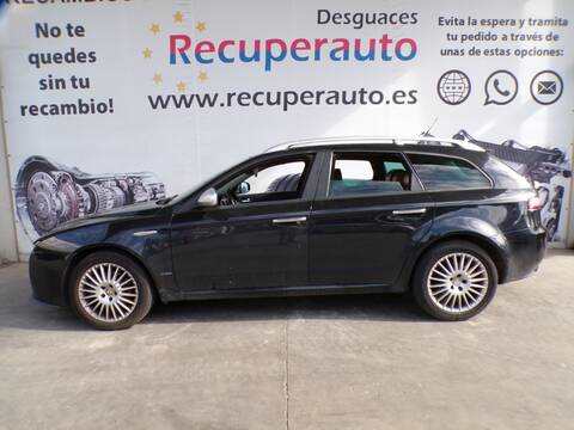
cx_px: 287
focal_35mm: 24
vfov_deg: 56.8
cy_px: 215
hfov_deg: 71.6
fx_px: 398
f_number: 5.8
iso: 100
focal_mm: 4.3
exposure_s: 1/120
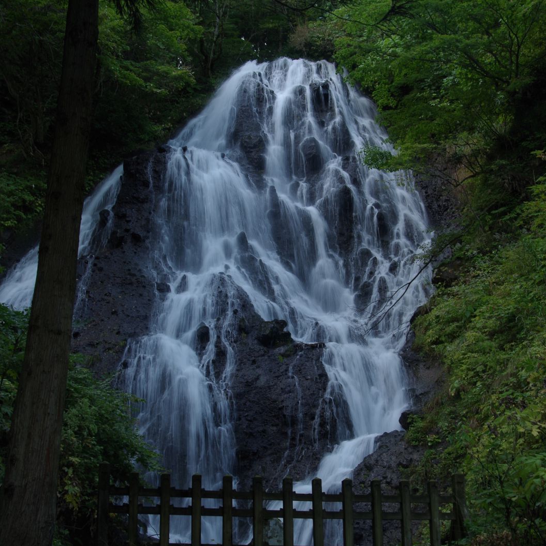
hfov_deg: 31.6
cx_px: 274
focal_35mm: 54
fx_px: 964
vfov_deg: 31.6
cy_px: 306
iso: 140
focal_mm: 28
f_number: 6.7
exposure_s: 1/8
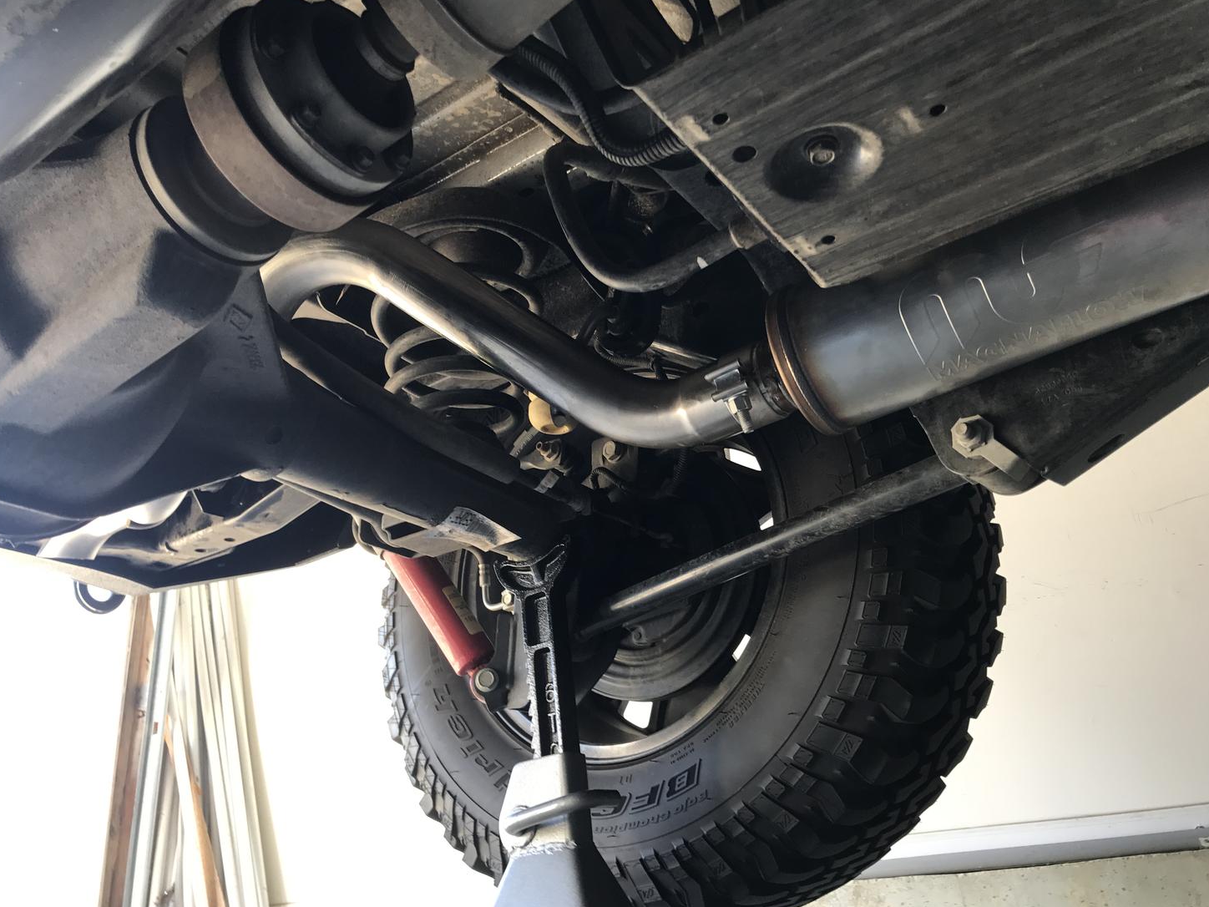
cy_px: 463
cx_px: 605
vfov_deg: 48.2
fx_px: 1013
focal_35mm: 29
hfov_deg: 61.7
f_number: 1.8
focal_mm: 3.99
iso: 20
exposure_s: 1/40
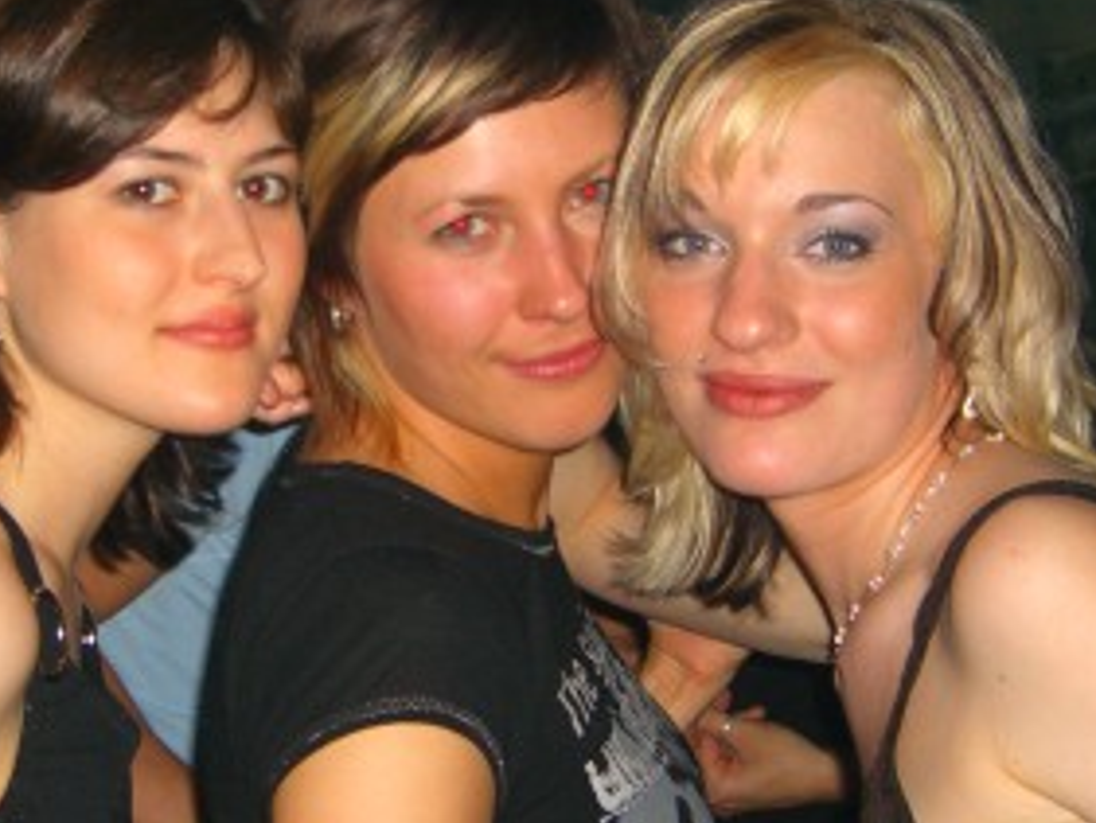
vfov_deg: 18.2
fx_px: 2566
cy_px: 394
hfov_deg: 24.1
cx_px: 445
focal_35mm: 81
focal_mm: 7.9
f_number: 2.8
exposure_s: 1/60
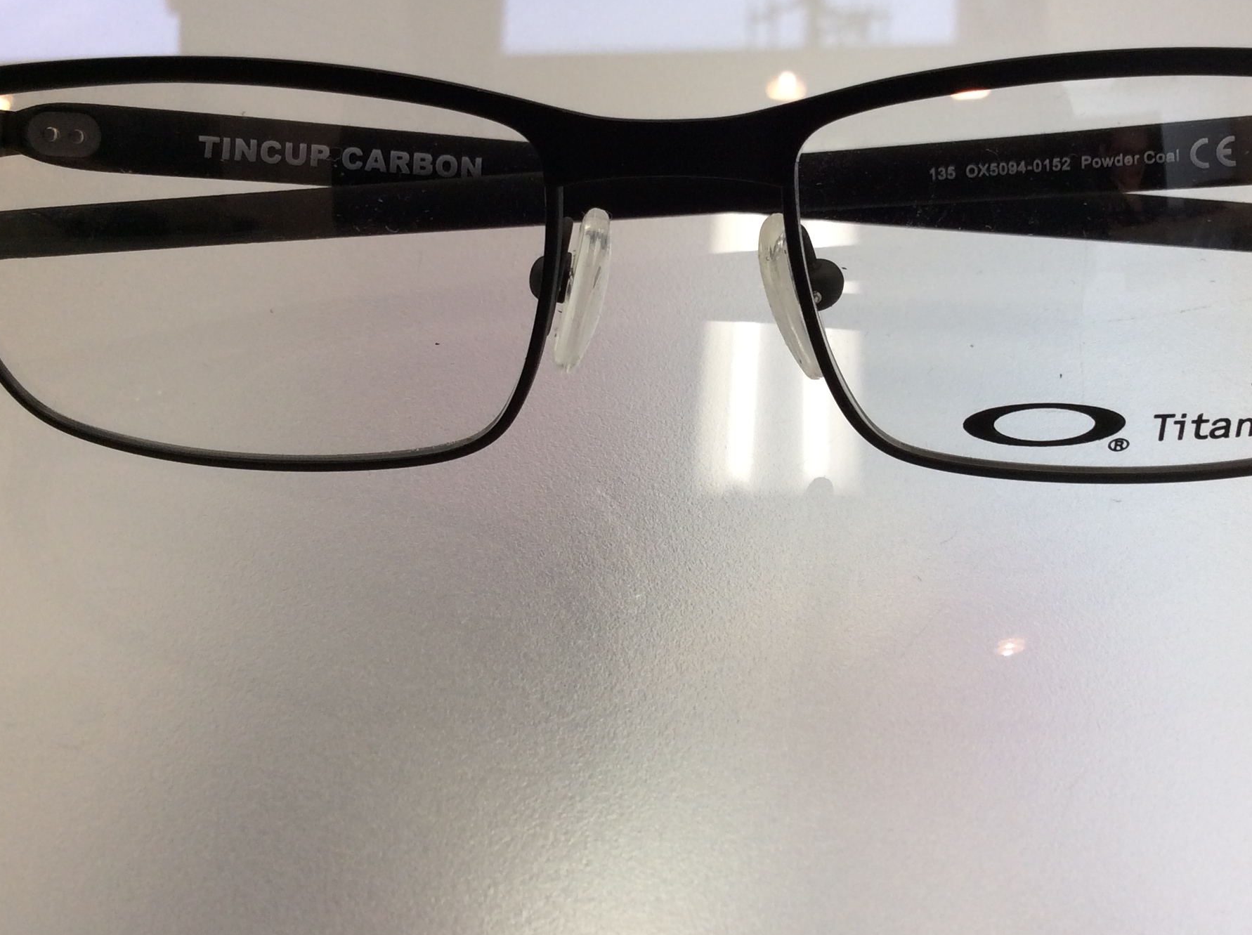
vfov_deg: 30.0
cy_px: 340
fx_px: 1734
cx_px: 748
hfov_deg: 39.6
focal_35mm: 48
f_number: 2.4
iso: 40
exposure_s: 1/50
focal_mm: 3.3
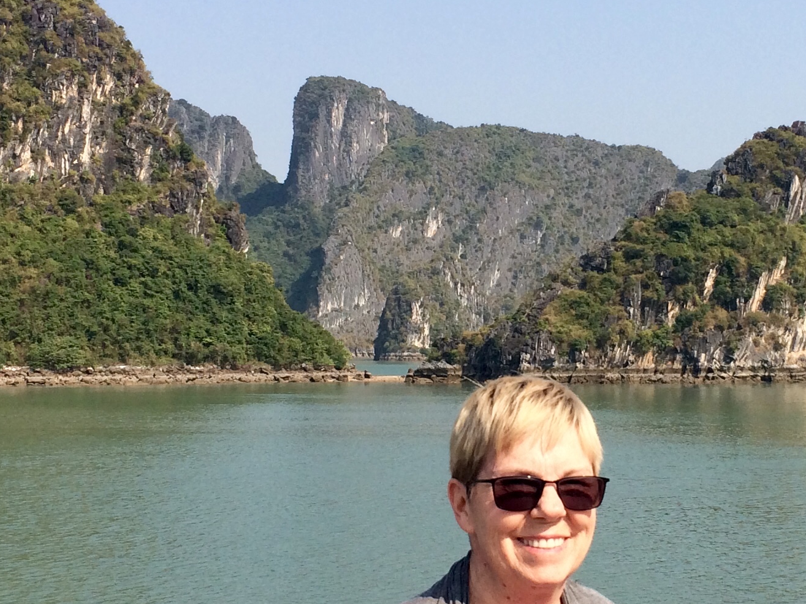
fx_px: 1676
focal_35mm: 72
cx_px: 553
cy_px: 327
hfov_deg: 26.8
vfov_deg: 20.4
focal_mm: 4.15
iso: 32
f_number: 2.2
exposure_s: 1/1786
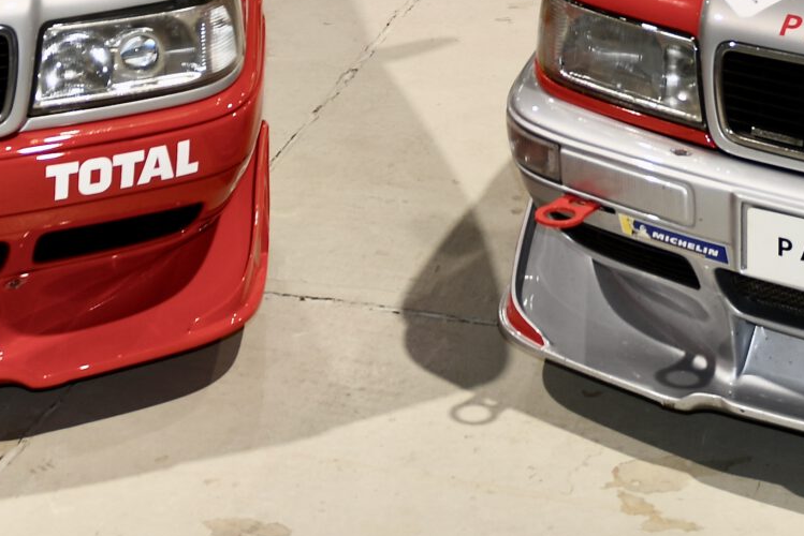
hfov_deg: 16.6
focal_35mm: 123
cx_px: 481
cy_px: -250
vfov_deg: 10.8
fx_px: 2748
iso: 79
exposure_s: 1/20
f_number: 2.8
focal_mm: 24
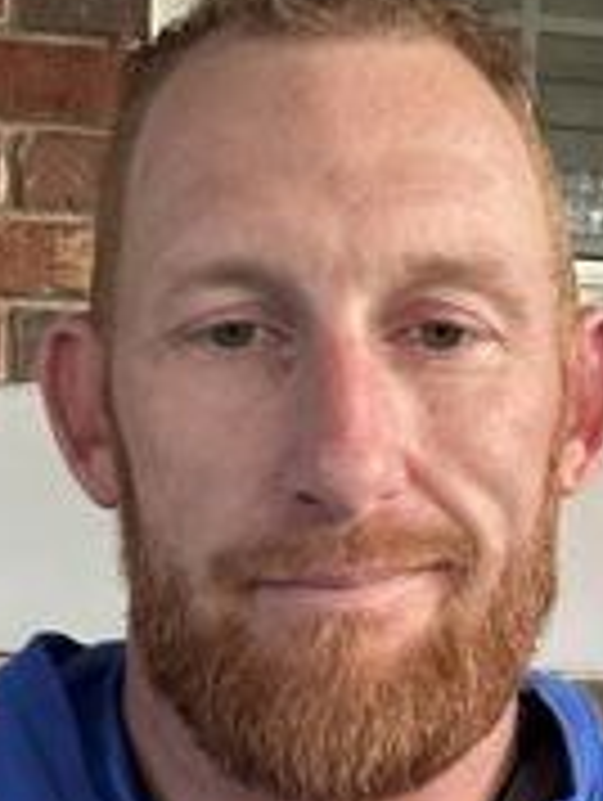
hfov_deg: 19.8
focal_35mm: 74
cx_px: 428
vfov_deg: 26.2
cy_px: 486
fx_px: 1715
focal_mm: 2.69
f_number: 1.9
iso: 160
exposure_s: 1/60
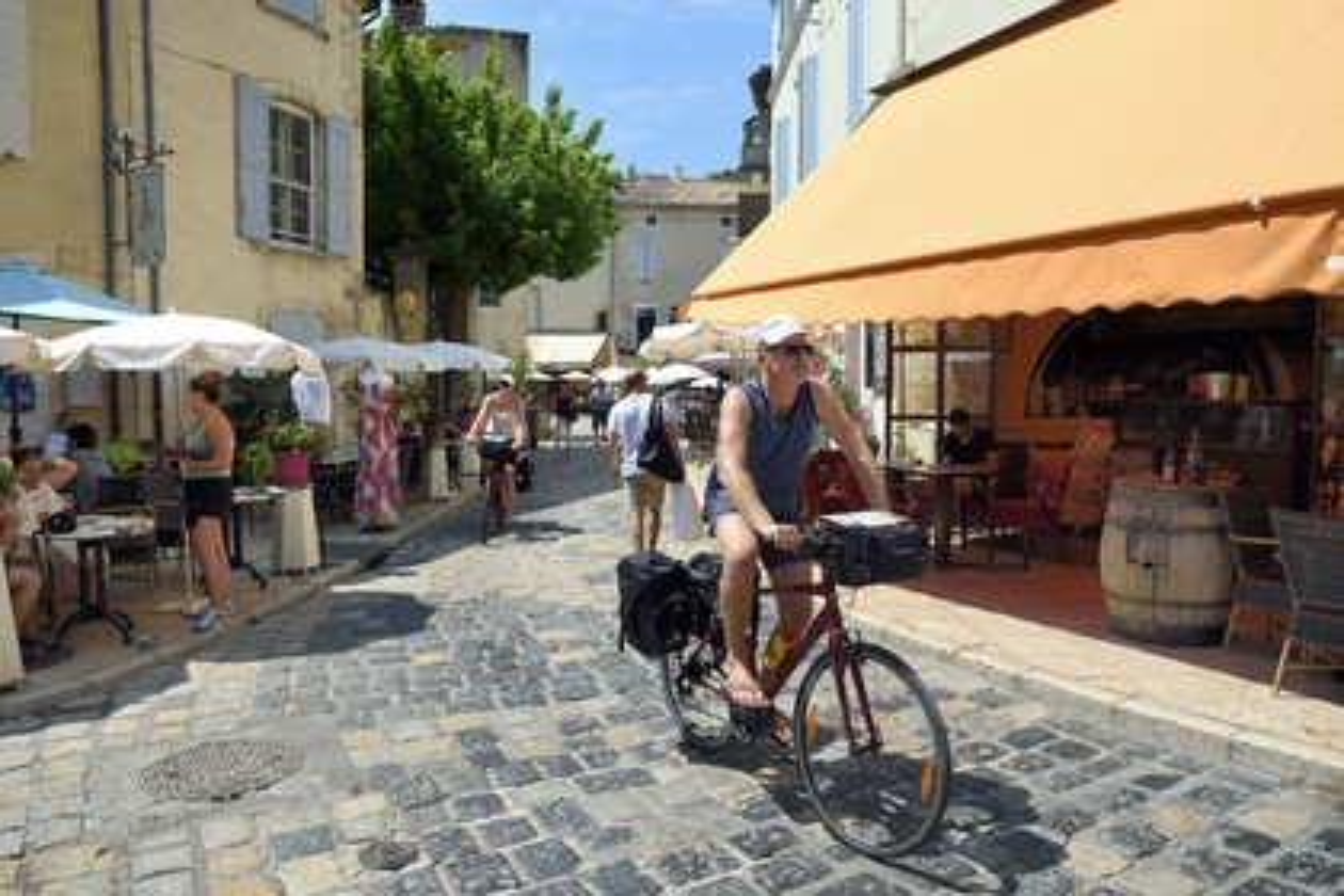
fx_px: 896
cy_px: 448
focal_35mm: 24
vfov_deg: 53.1
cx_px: 672
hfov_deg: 73.7
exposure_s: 1/320
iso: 200
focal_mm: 24
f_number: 11
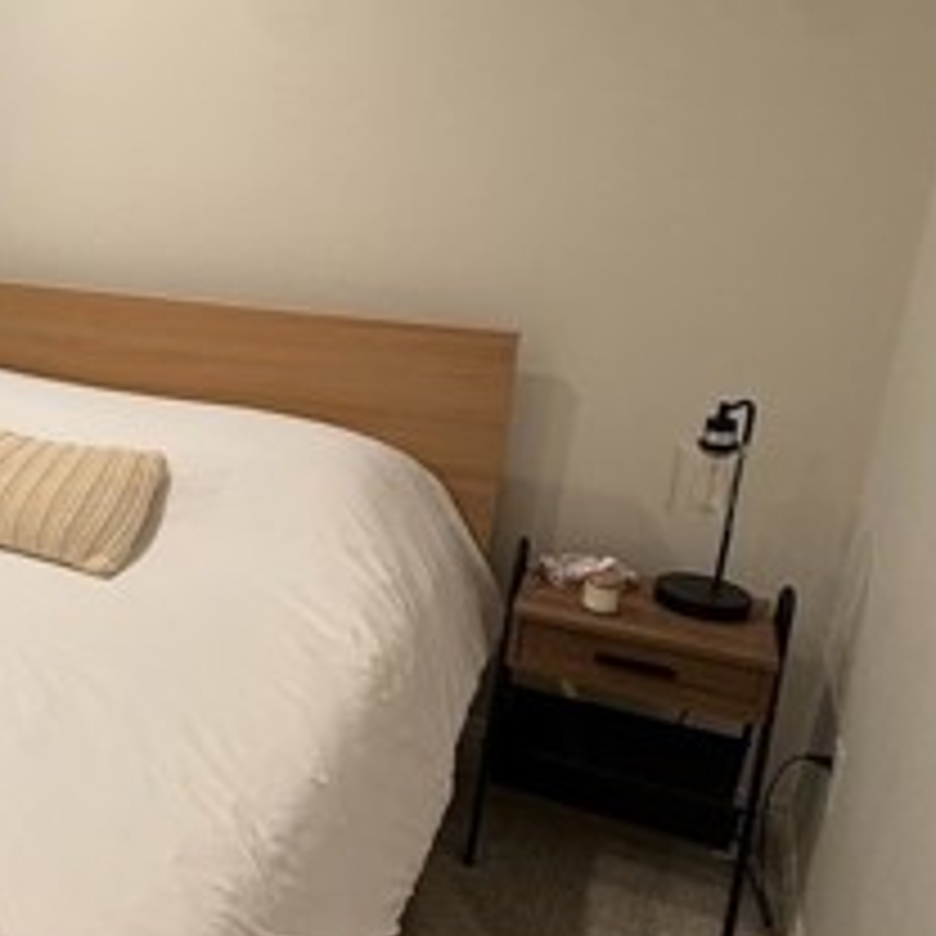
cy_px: 423
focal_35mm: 38
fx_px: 1162
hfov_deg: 37.1
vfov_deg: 43.8
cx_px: -86
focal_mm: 2.22
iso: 200
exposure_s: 1/120
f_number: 2.2
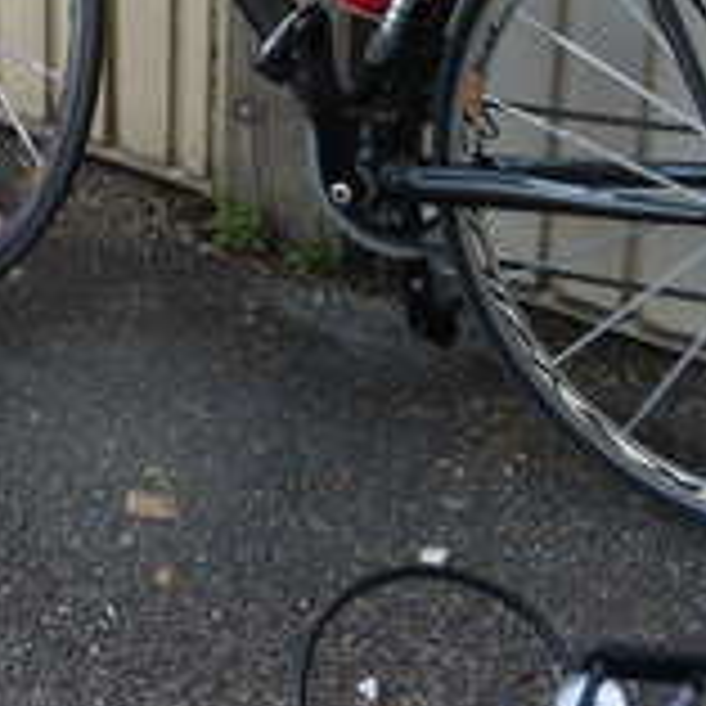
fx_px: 2261
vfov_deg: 17.3
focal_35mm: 98
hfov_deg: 17.4
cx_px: 49
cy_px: -9
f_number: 3.4
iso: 80
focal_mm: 4.7
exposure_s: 1/30
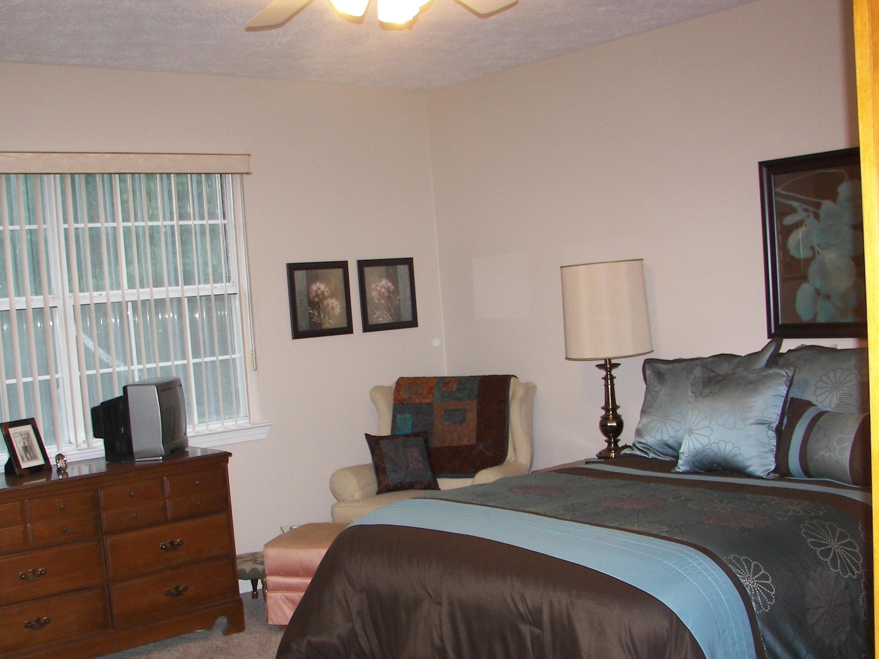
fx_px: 1041
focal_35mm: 41
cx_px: 386
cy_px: 358
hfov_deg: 45.7
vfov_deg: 35.1
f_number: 2.8
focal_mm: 6
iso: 100
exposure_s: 1/30
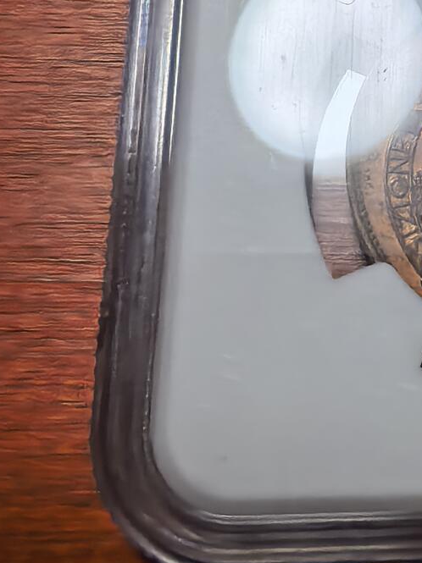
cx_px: 525
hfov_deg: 20.8
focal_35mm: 65
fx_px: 1058
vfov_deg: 28.9
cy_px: 84
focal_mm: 1.68
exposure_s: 1/50
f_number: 2.2
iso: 160
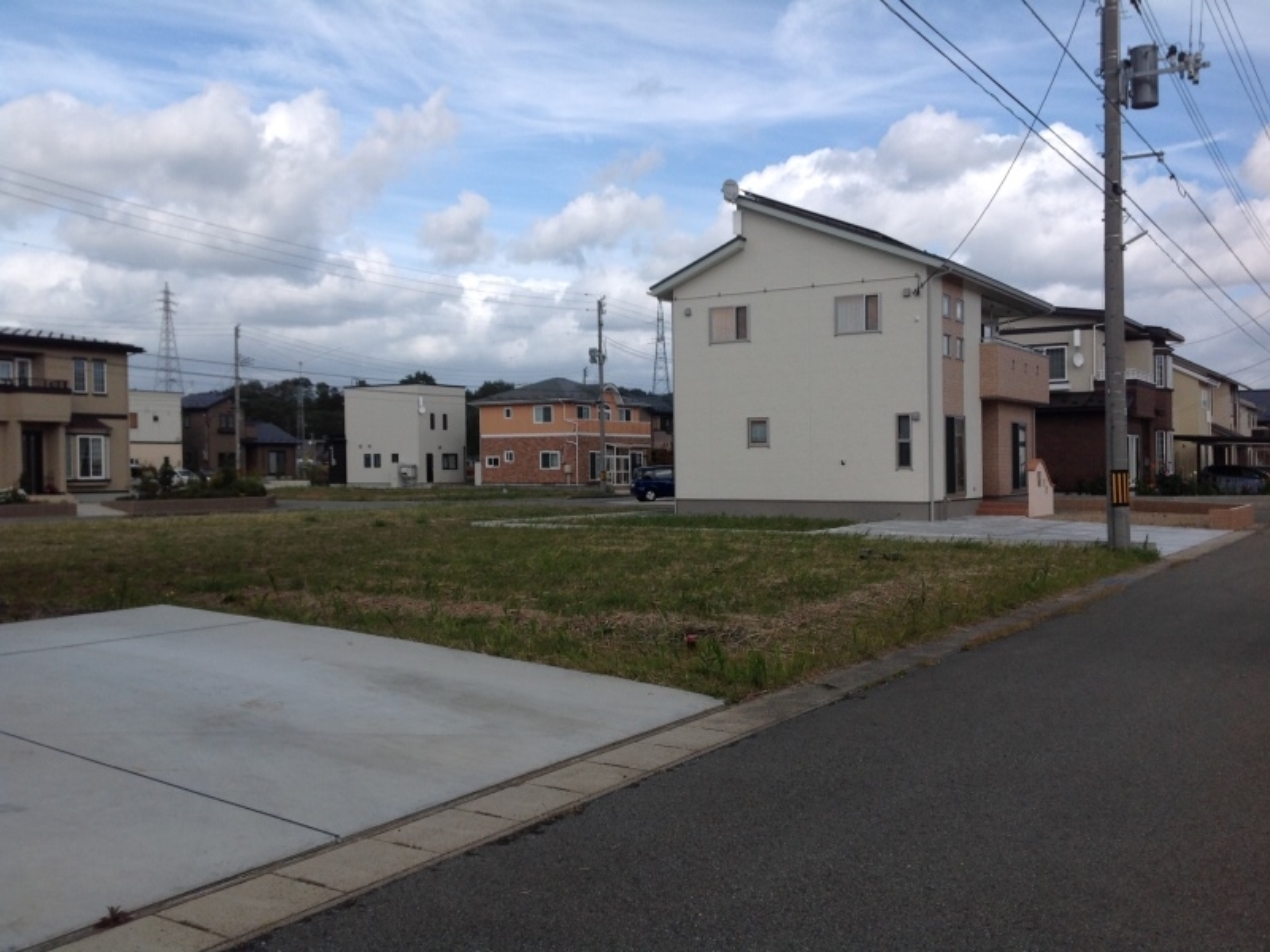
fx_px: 1284
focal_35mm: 35
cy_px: 476
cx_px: 635
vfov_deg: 40.7
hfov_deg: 52.6
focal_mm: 4.3
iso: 50
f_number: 2.4
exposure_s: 1/2016
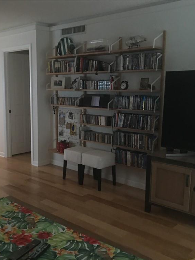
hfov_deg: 36.4
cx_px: 62
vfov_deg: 47.9
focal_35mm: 39
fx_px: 293
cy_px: 131
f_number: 2.2
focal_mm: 4.15
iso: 100
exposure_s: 1/10
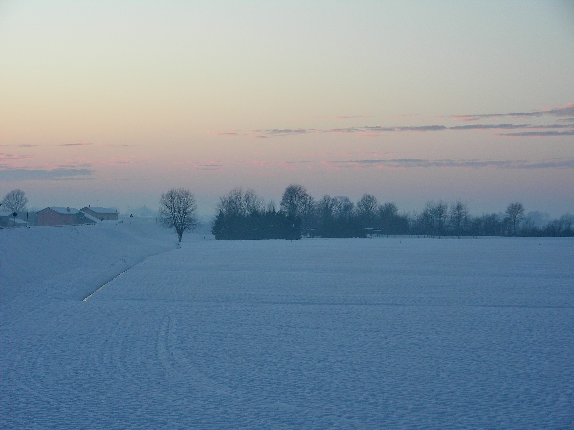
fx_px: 1443
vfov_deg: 17.0
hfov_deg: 22.5
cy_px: 215
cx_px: 287
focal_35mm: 87
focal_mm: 14.6
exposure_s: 1/155
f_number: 3.5
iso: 50
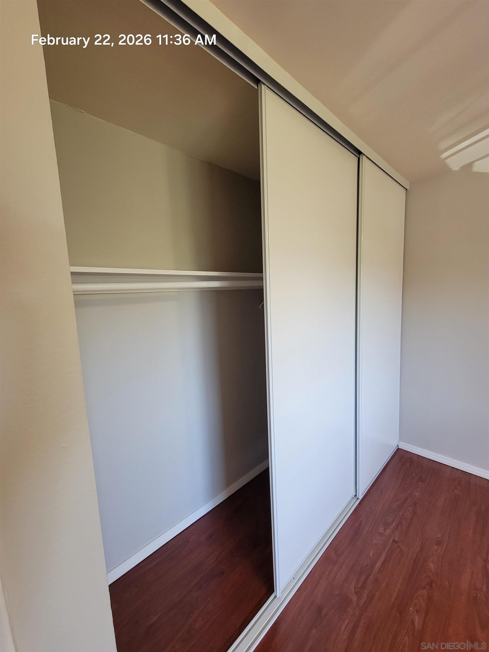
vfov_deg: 106.2
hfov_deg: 89.9
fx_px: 245
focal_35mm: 13
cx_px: 244
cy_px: 326
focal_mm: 2.2
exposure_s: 1/60
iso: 160
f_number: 2.2
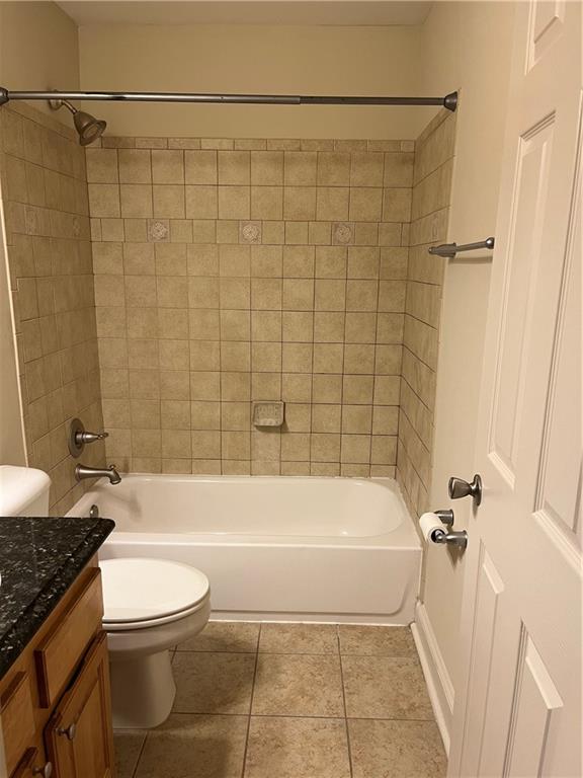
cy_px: 389
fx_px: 584
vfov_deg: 67.3
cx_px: 292
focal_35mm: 26
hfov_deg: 53.1
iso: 80
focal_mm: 5.1
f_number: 1.6
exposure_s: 1/60
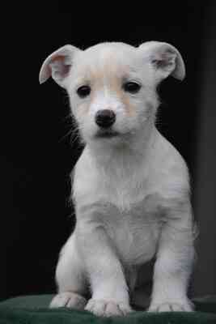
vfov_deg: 8.9
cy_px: 162
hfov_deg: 5.9
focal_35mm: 232
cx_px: 108
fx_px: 2091
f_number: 5.6
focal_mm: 155
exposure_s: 1/1600
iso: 2500
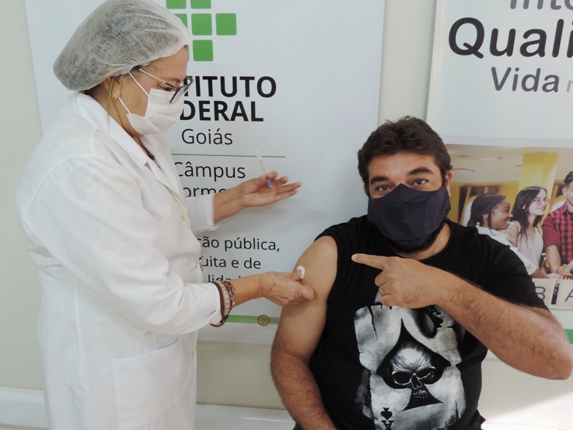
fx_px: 497
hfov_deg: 59.9
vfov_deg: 46.8
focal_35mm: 30
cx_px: 286
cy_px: 215
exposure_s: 1/30
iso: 220
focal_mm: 5.3
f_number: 3.1
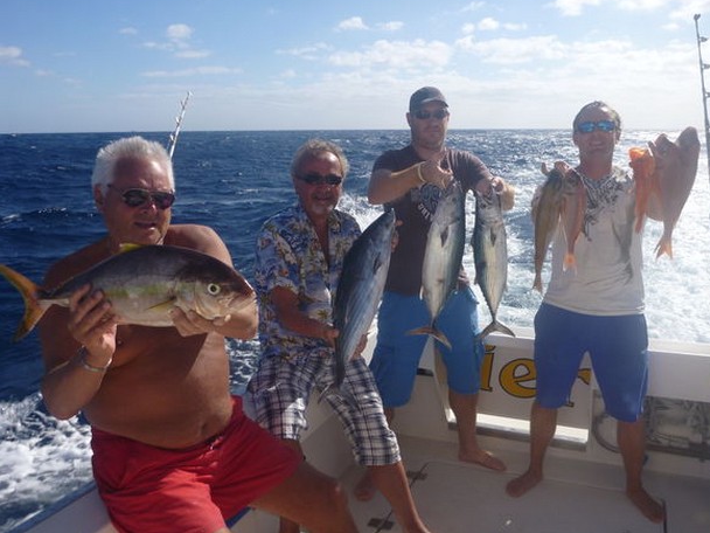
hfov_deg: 61.6
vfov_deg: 48.2
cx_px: 367
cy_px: 258
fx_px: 595
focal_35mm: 29
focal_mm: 4.9
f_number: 10
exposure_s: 1/160
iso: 100
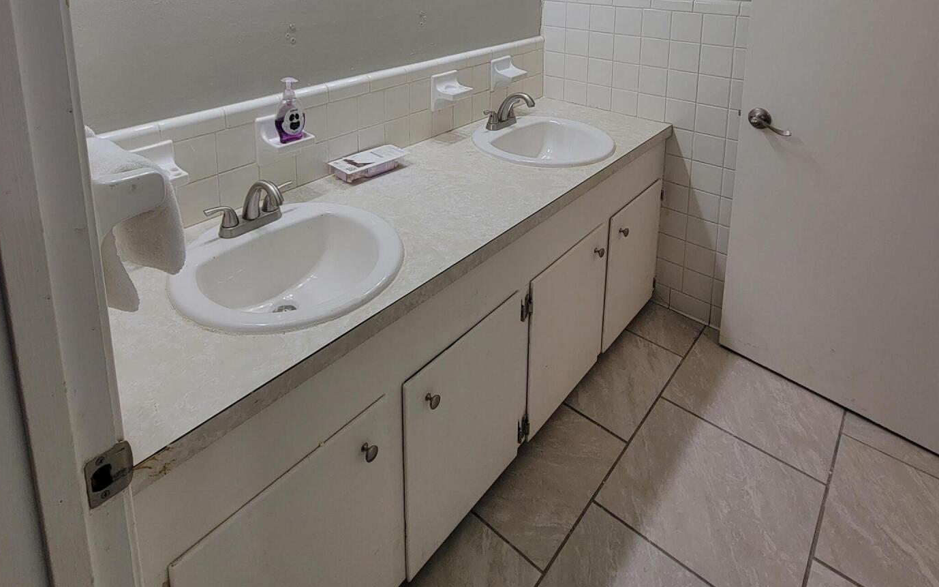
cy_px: 48
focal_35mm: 20
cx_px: 458
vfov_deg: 51.8
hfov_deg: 85.1
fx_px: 512
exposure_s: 1/120
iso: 80
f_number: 2.2
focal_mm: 2.2
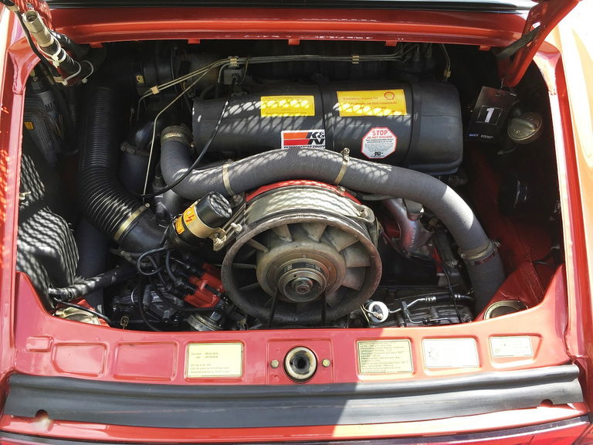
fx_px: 497
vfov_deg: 48.2
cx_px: 296
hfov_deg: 61.7
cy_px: 222
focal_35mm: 29
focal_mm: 4.15
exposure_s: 1/243
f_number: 2.2
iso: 25
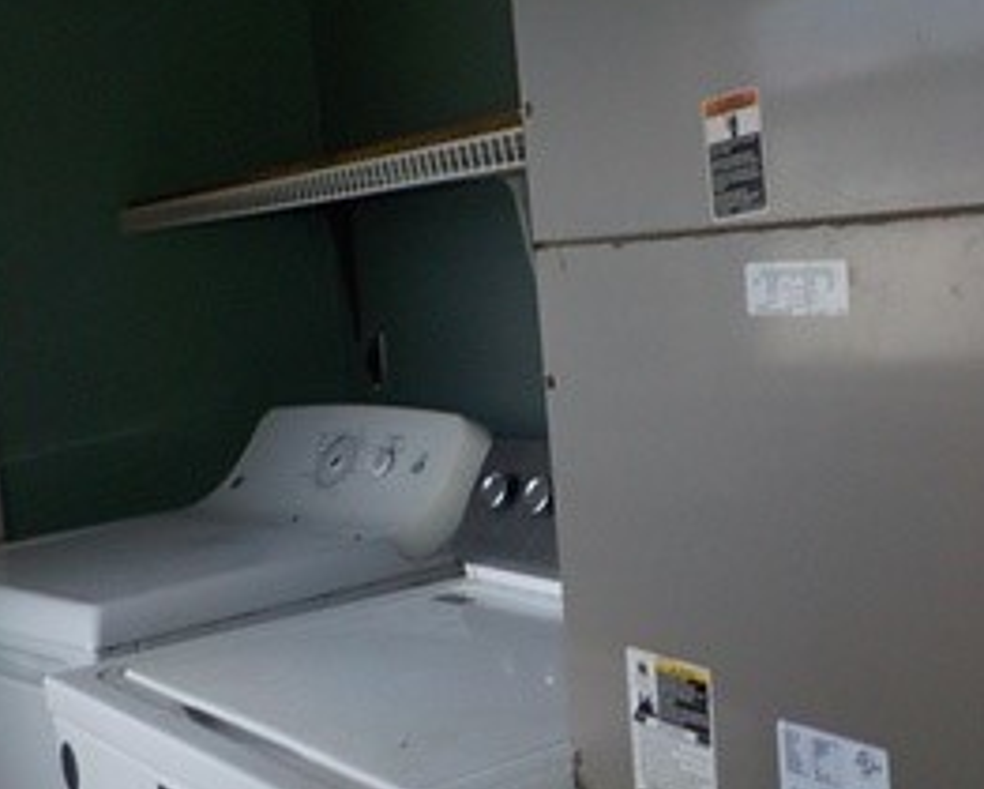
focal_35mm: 50
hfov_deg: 36.7
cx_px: 699
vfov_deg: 30.3
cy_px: 402
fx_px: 1457
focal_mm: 4.1
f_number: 3.3
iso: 200
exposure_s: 1/30
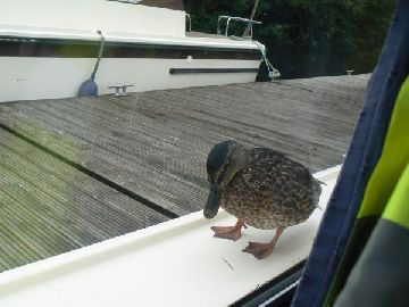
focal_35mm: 36
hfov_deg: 51.4
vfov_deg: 39.7
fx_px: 425
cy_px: 154
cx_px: 204
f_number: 5
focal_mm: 6
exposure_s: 1/125
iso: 80
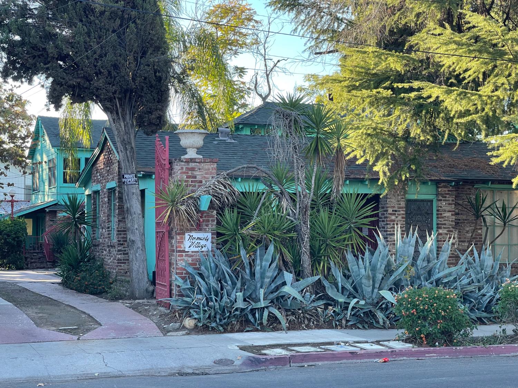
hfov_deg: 30.3
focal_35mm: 64
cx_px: 259
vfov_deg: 22.9
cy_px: 194
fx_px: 958
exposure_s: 1/113
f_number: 2.2
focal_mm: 7.5
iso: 20
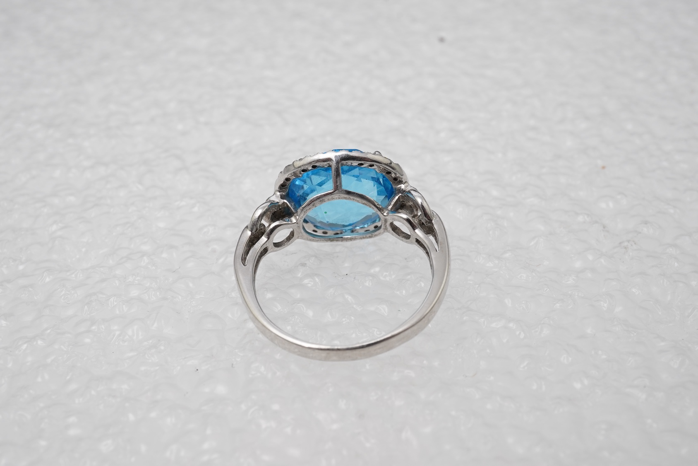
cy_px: 233
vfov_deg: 29.9
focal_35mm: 45
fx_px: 873
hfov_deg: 43.6
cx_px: 349
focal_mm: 30
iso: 400
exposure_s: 1/125
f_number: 22
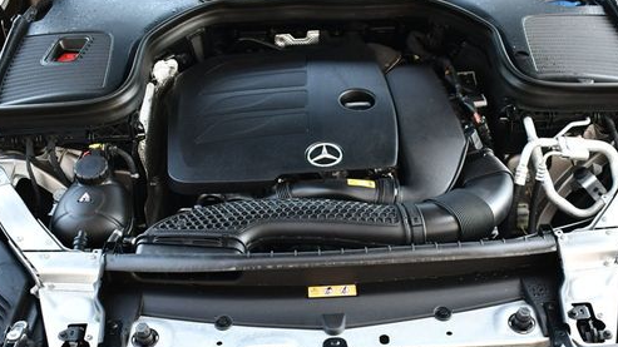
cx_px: 325
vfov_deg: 24.3
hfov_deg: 42.1
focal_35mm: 49
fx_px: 803
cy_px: 223
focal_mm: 18
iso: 800
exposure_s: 1/200
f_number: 3.5
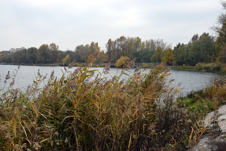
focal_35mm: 45
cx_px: 113
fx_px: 283
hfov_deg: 43.6
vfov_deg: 29.9
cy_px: 76
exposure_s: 1/200
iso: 400
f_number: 8
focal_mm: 30
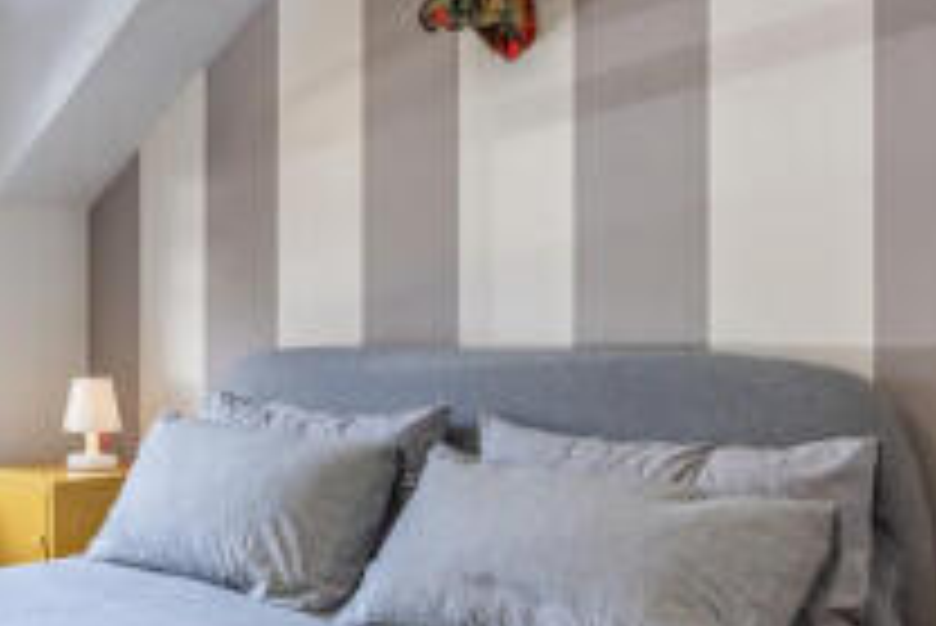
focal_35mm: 44
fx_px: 1145
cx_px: 63
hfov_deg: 40.5
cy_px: 331
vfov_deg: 30.6
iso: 400
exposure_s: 1/60
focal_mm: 14
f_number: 7.1
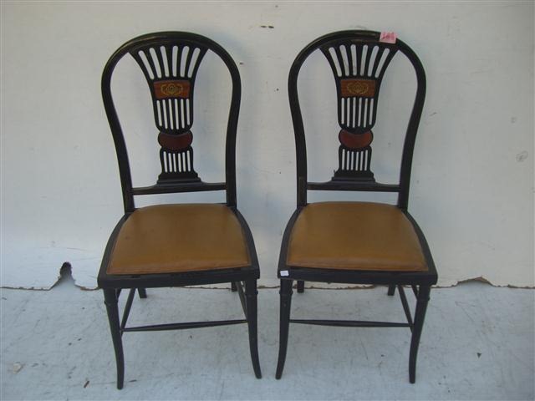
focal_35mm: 38
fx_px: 587
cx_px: 268
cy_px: 200
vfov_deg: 37.7
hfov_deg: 49.0
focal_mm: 6.2
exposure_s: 1/200
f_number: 2.7
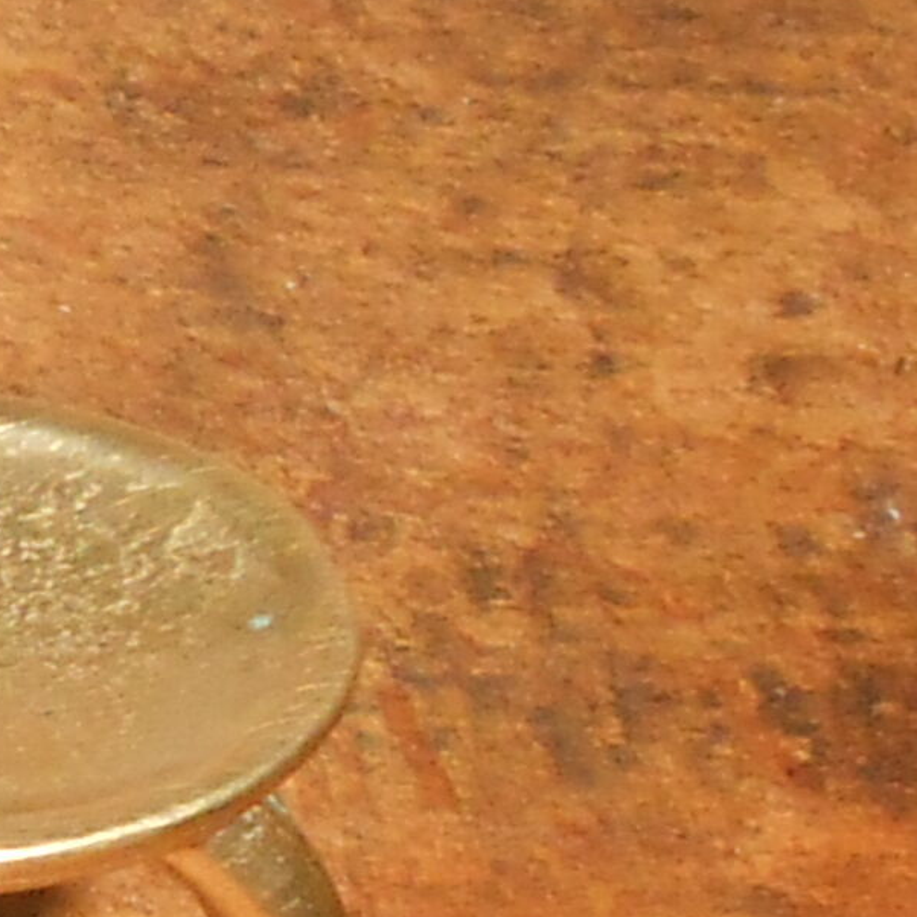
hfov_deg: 7.6
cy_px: 1068
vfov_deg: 8.5
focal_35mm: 203
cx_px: -1727
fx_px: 6084
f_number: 11.9
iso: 320
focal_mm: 5.3
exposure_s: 1/25
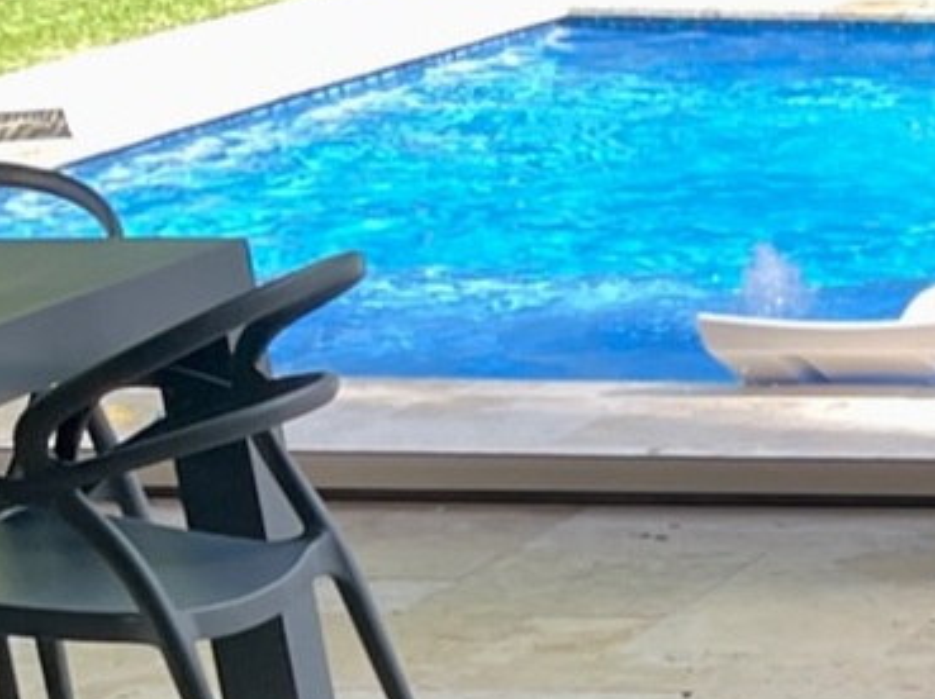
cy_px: 971
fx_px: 3805
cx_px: 2481
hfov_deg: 11.0
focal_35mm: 141
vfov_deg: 10.2
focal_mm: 5.1
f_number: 1.6
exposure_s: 1/121
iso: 64
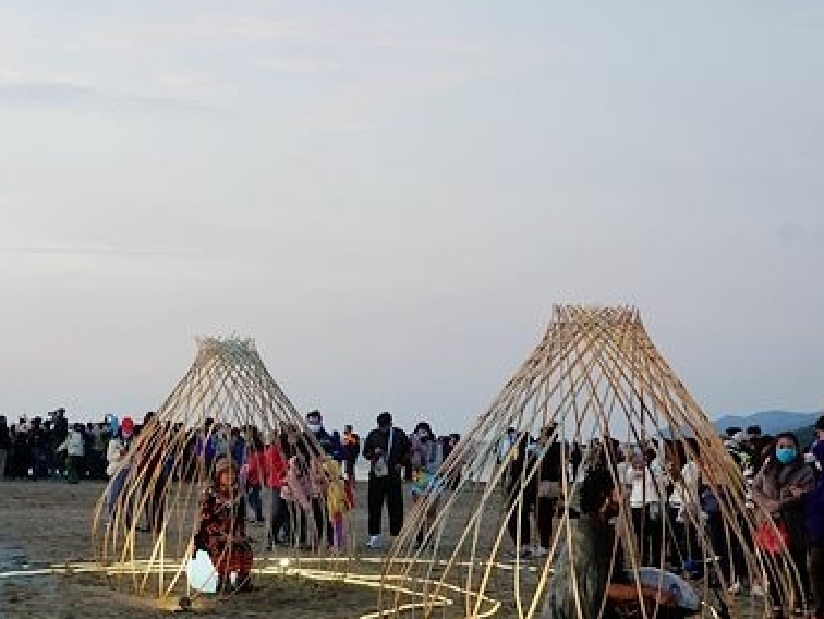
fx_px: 1691
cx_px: 266
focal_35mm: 71
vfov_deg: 20.7
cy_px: 413
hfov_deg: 27.2
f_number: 4
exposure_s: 1/50
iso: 640
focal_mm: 15.9
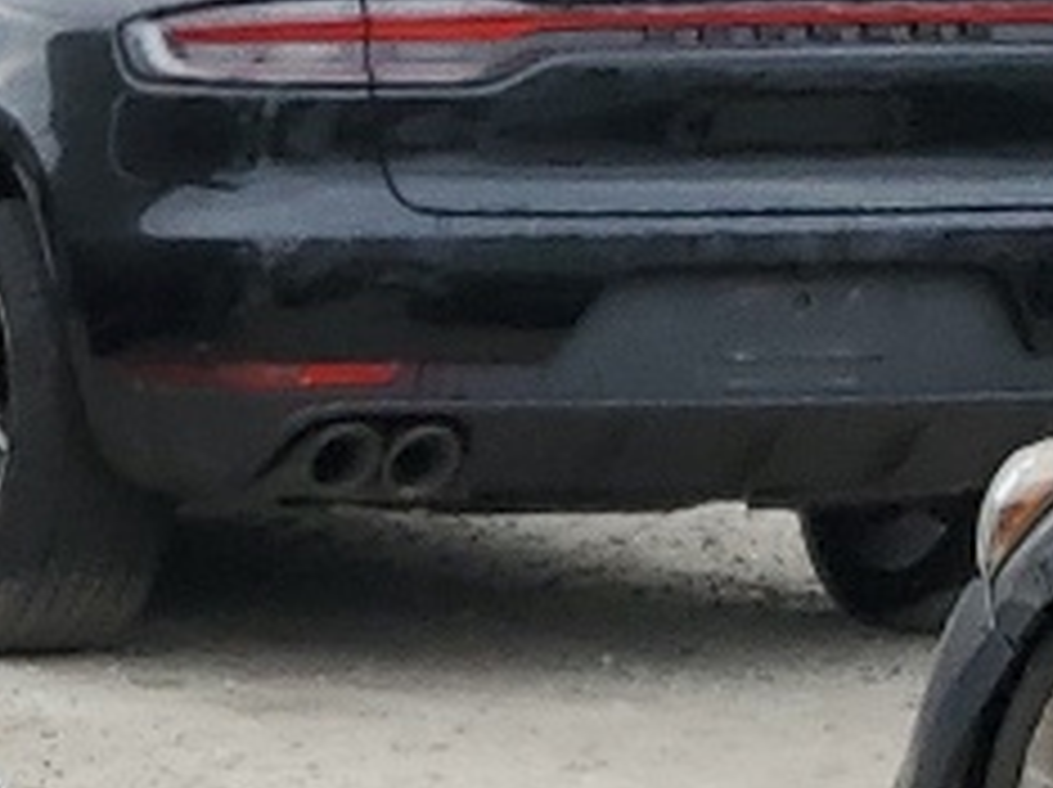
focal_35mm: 178
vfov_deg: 7.8
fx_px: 5409
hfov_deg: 9.4
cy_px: 1842
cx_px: -1840
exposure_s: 1/909
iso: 50
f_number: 1.5
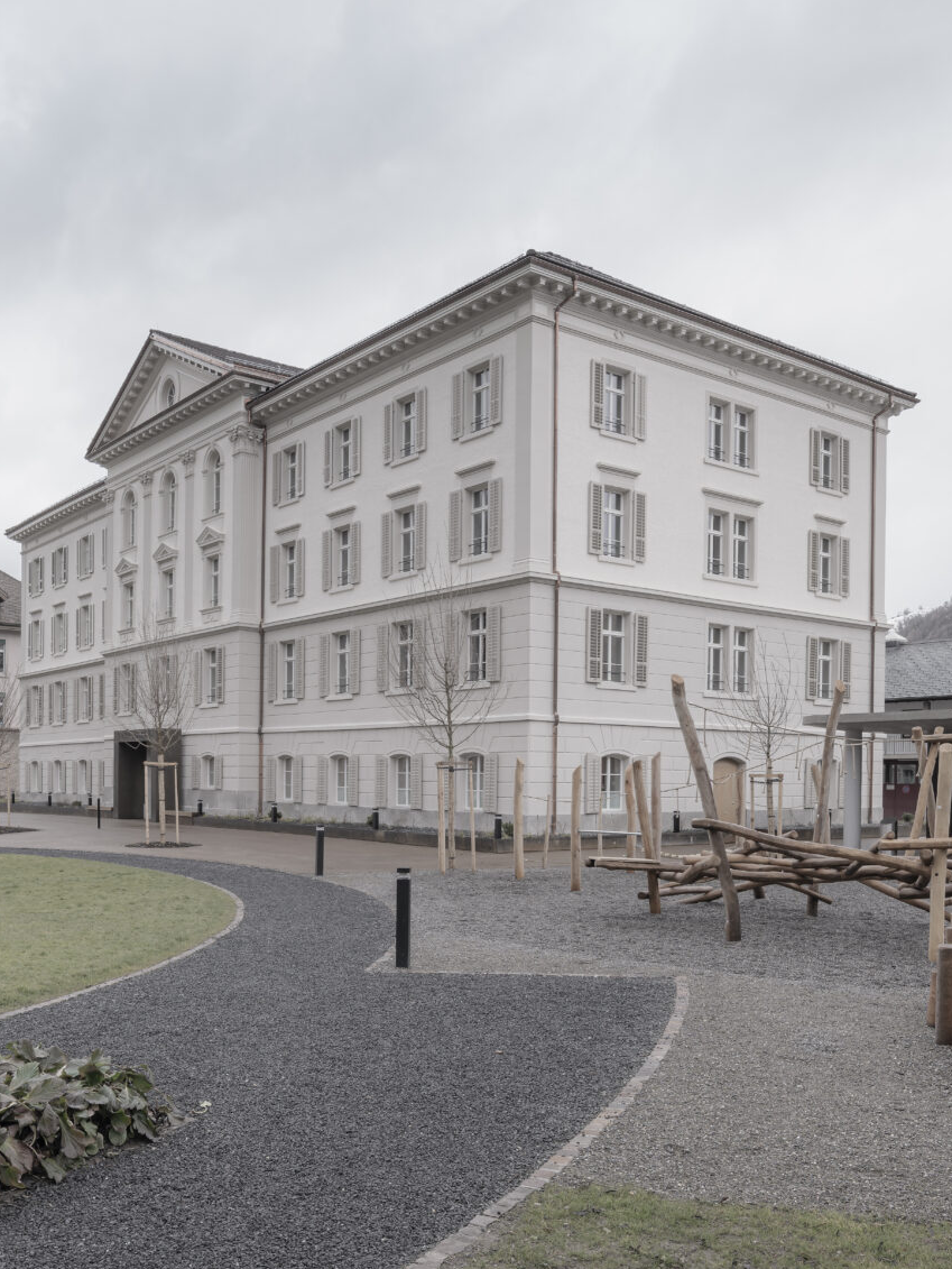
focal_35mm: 31
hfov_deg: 45.4
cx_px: 436
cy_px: 554
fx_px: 1136
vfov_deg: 58.2
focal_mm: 19
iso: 64
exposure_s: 1/25
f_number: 10
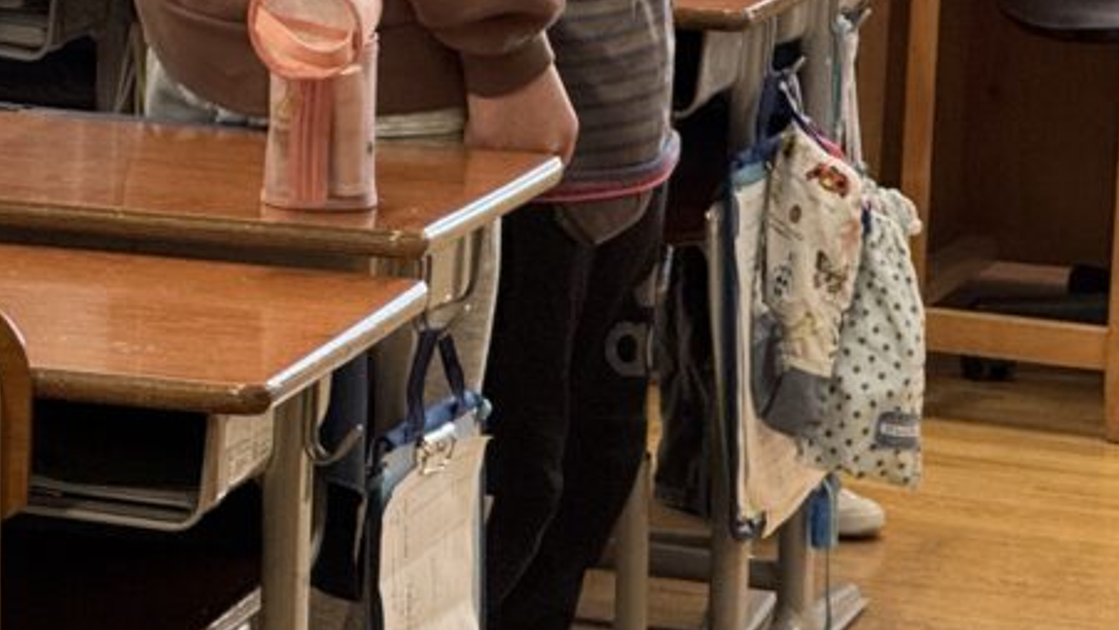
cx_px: -310
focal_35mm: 223
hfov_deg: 9.5
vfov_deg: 5.4
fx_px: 6619
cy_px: -92
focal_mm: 9
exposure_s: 1/99
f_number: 2.8
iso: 64
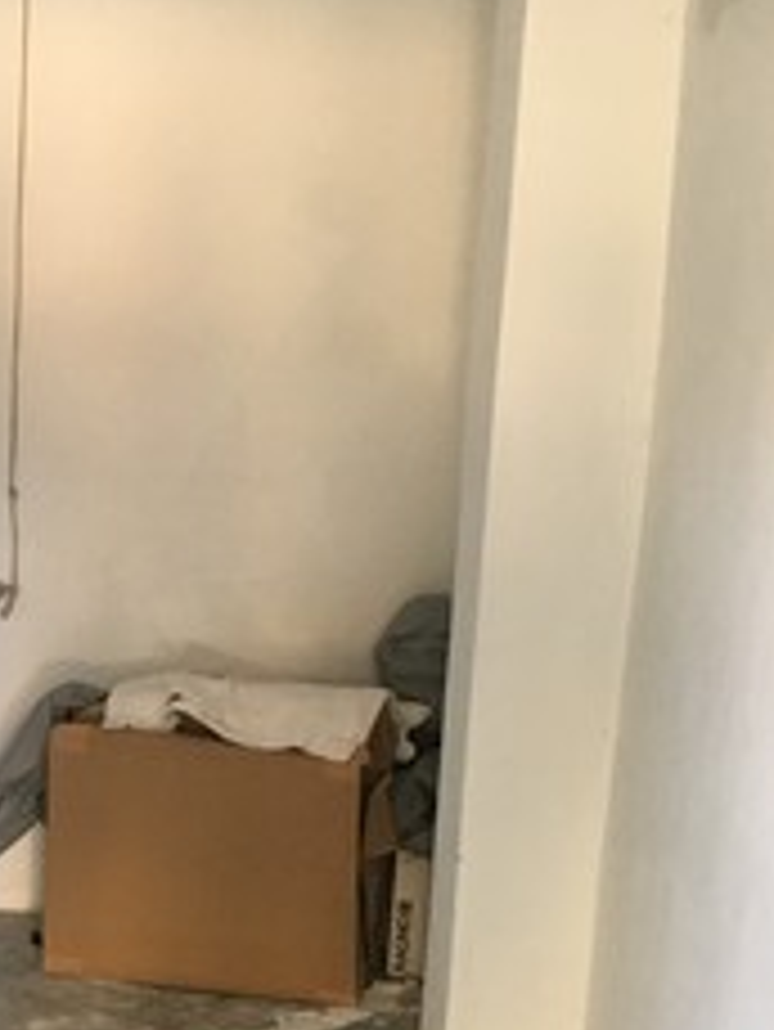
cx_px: -166
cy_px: 819
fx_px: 2264
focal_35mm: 76
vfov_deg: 25.2
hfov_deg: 18.4
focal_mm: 4.15
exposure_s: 1/33
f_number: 2.2
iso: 160
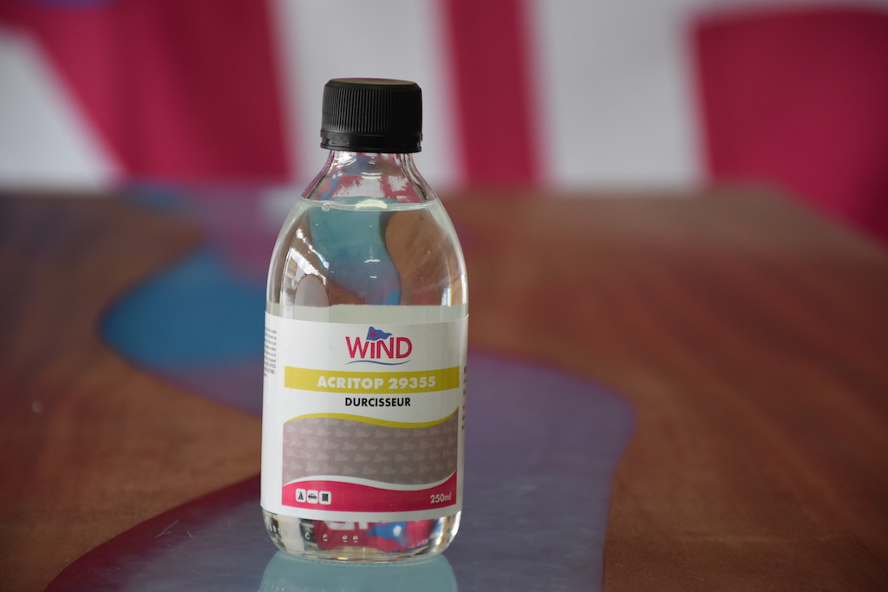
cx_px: 444
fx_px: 5180
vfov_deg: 6.5
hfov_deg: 9.8
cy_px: 296
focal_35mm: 210
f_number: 5.6
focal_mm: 140
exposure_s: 1/200
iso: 800
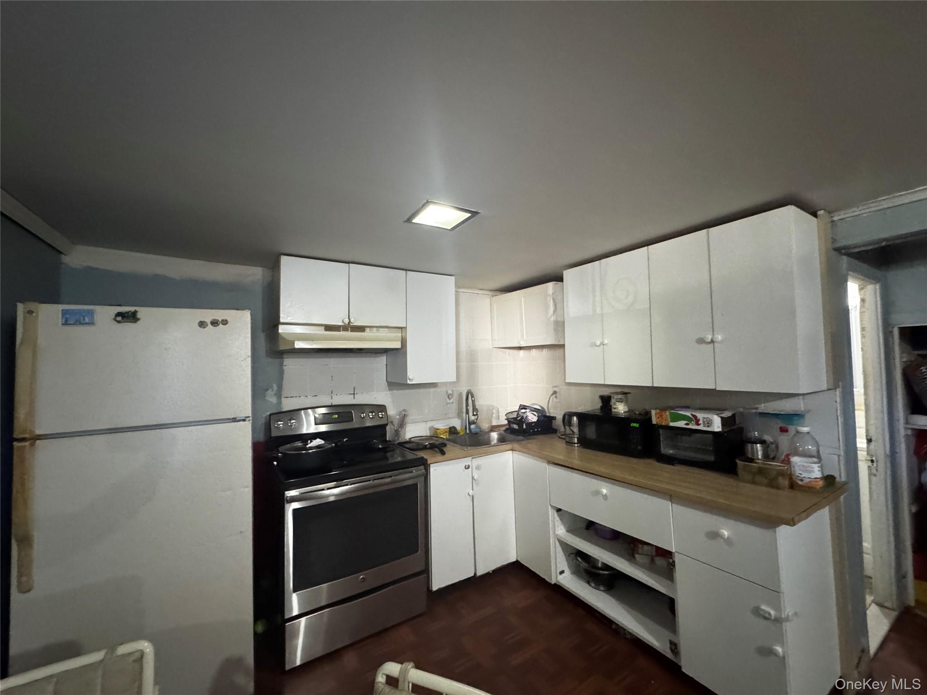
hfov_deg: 102.1
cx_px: 464
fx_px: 375
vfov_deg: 85.7
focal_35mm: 14
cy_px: 348
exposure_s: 1/60
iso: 1250
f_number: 2.2
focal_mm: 2.22
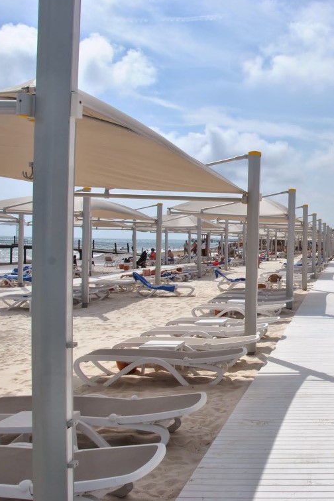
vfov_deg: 47.4
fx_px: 571
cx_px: 332
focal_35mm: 41
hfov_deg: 30.4
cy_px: 249
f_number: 10
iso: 100
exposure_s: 1/400
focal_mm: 18
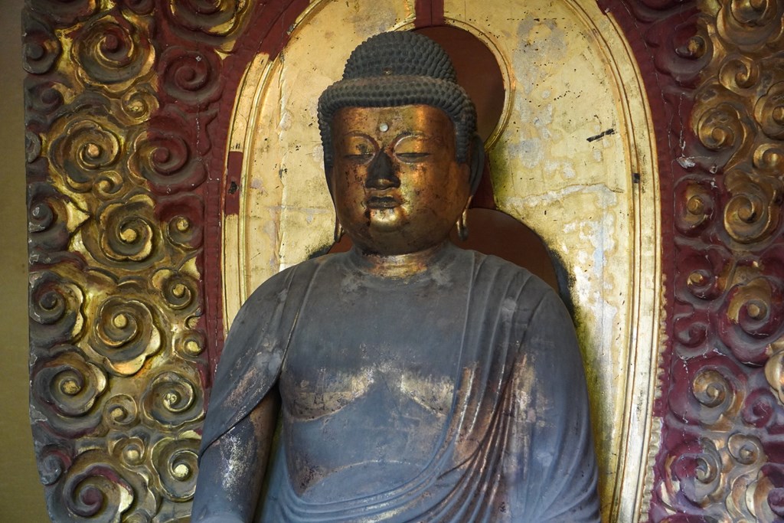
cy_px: 262
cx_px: 392
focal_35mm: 82
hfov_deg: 24.6
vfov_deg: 16.6
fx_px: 1797
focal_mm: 55
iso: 3200
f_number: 4.5
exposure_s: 1/160
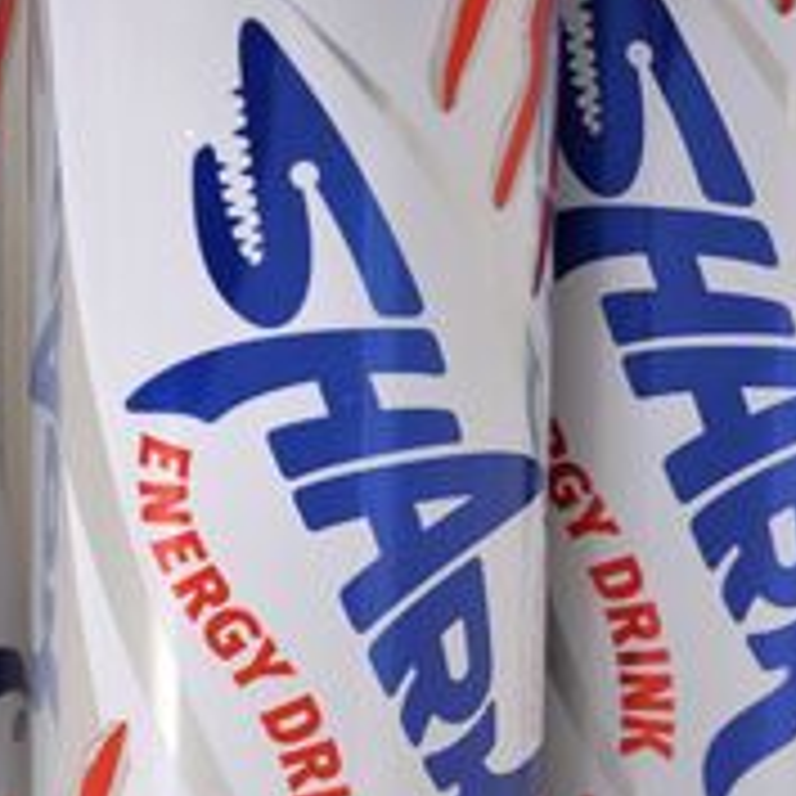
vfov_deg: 5.7
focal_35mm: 306
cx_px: 279
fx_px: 7966
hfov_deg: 5.7
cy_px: 373
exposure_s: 1/80
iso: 400
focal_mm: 85
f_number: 8
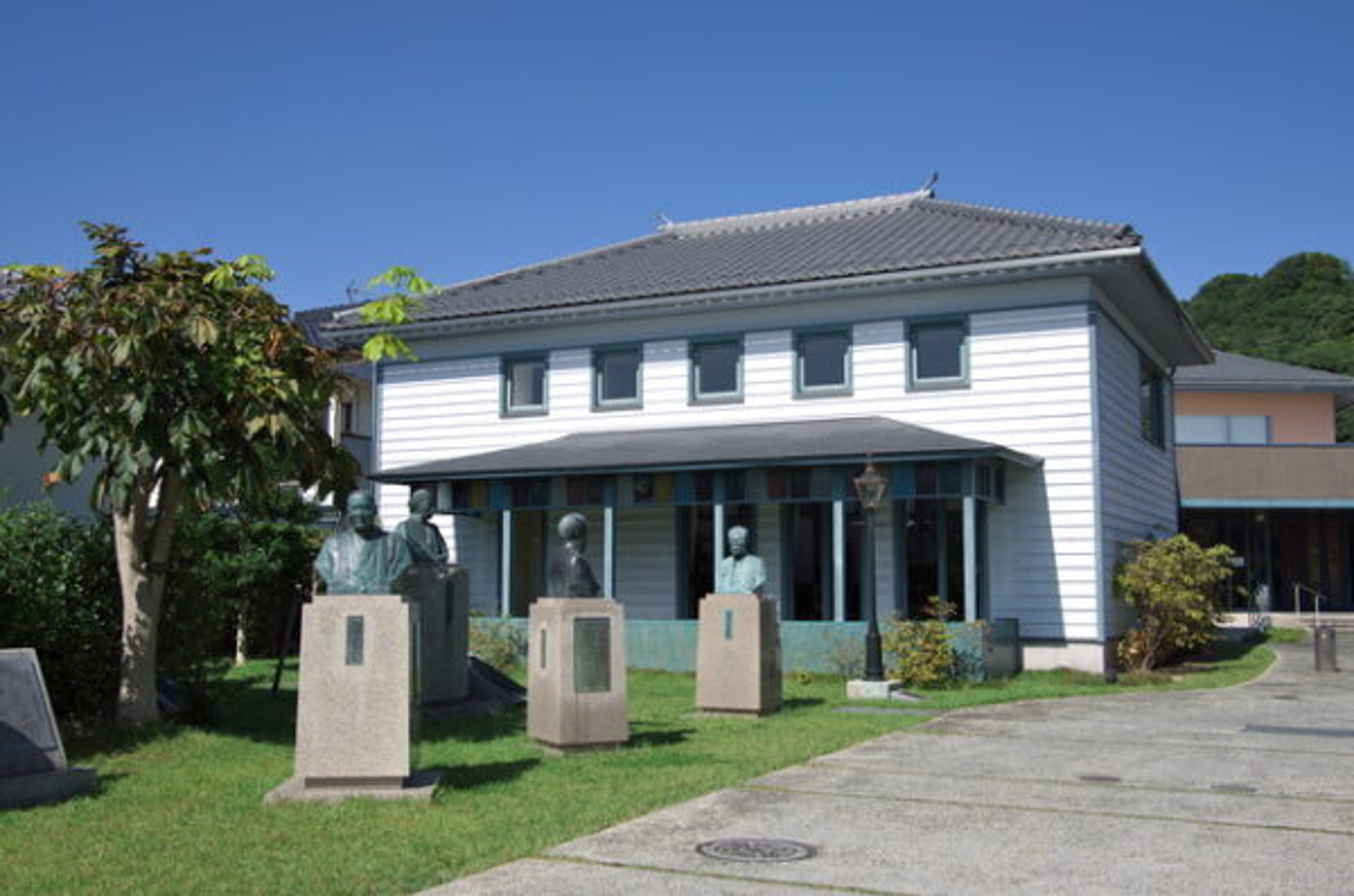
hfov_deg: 53.2
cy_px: 448
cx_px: 677
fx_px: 1351
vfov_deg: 36.7
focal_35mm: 36
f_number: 8
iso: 100
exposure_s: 1/320
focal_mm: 24
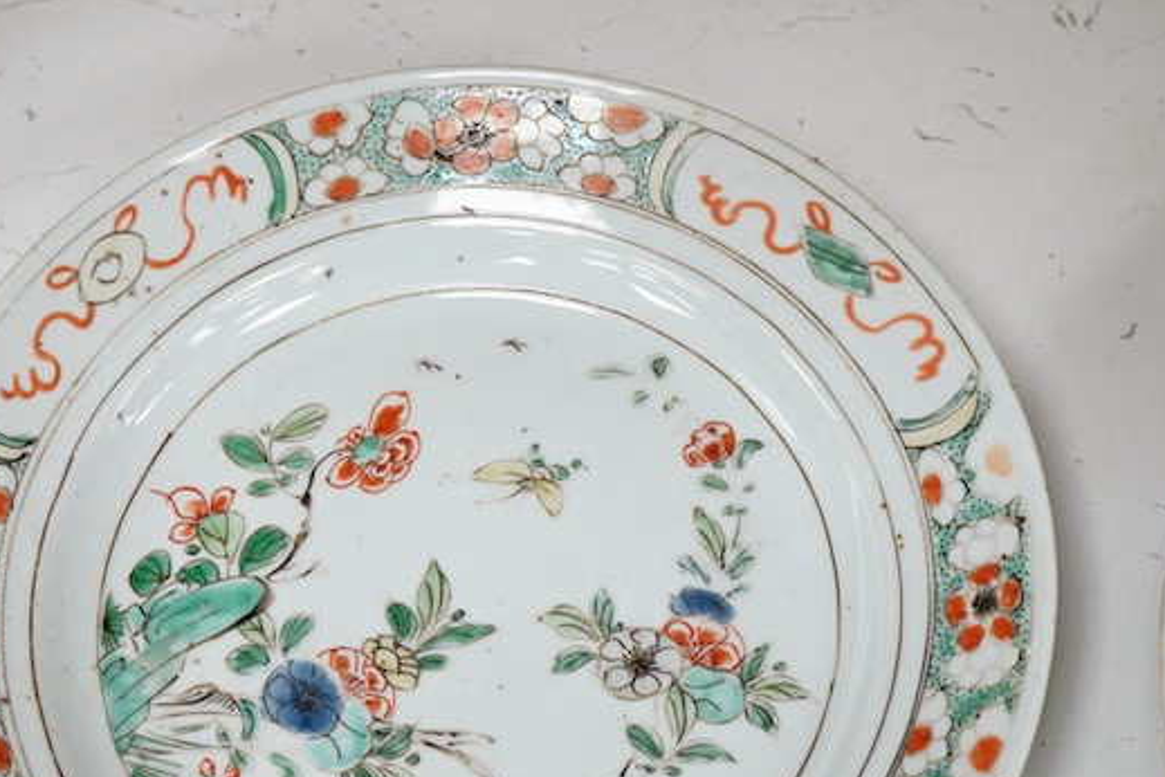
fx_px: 2524
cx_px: 442
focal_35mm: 78
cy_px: 579
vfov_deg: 17.4
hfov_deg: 25.9
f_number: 7.1
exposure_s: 1/125
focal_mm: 30
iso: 1250
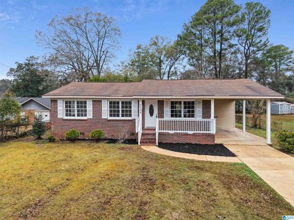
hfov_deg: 71.6
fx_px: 204
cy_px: 110
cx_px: 147
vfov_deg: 56.8
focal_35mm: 24
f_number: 1.8
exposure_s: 1/640
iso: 200
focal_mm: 8.7
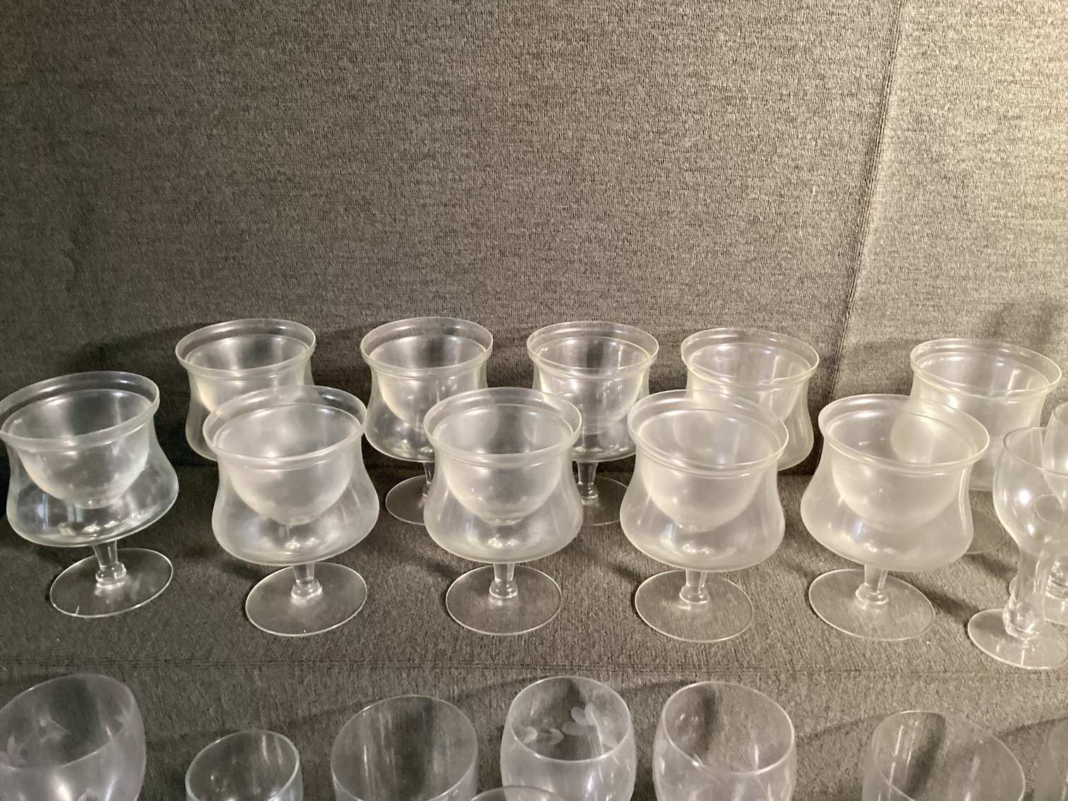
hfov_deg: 58.3
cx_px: 534
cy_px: 400
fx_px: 957
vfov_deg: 45.4
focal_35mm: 31
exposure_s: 1/50
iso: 320
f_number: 2.4
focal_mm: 3.3
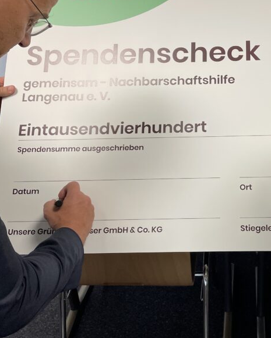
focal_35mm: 45
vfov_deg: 41.1
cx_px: 233
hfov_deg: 32.1
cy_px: 146
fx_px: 451
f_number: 1.6
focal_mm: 4.2
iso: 100
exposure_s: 1/100
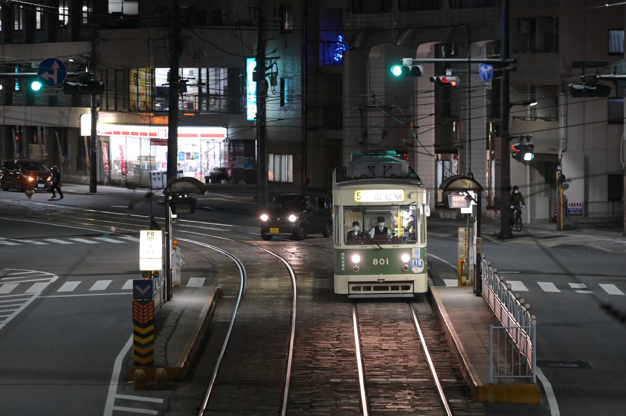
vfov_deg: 9.4
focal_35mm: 145
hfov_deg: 14.2
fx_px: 2519
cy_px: 208
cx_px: 313
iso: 3200
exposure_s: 1/125
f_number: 2.8
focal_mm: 145
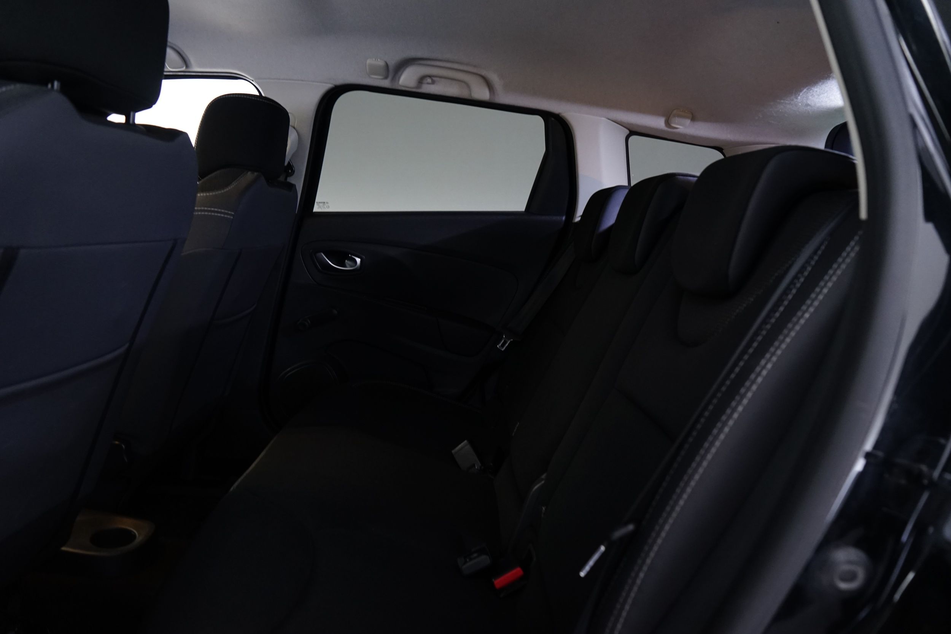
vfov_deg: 53.1
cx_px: 476
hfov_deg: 73.7
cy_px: 317
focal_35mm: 24
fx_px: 634
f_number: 5
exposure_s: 1/8
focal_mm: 24
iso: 1600
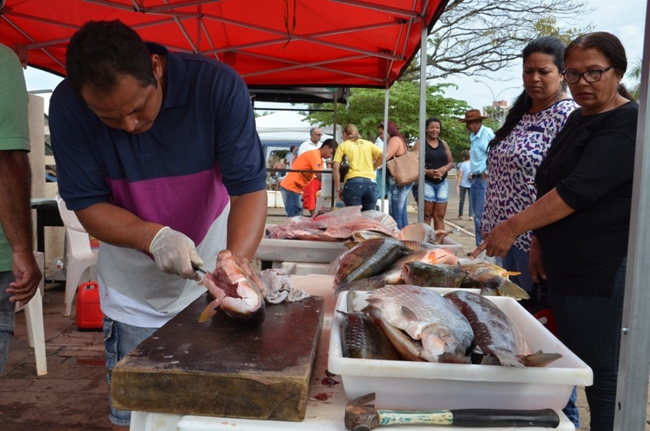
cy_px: 216
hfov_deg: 49.6
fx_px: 703
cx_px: 325
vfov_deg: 34.1
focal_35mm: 39
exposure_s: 1/400
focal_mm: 26
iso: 1000
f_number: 10
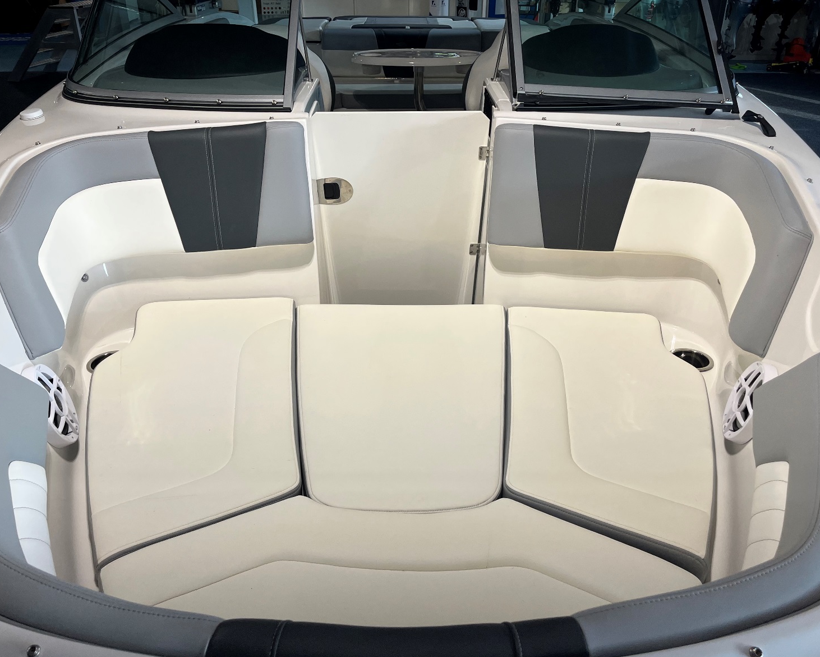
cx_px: 410
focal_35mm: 28
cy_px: 338
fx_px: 680
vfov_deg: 51.5
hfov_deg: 62.2
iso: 64
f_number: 1.6
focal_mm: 5.1
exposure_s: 1/100
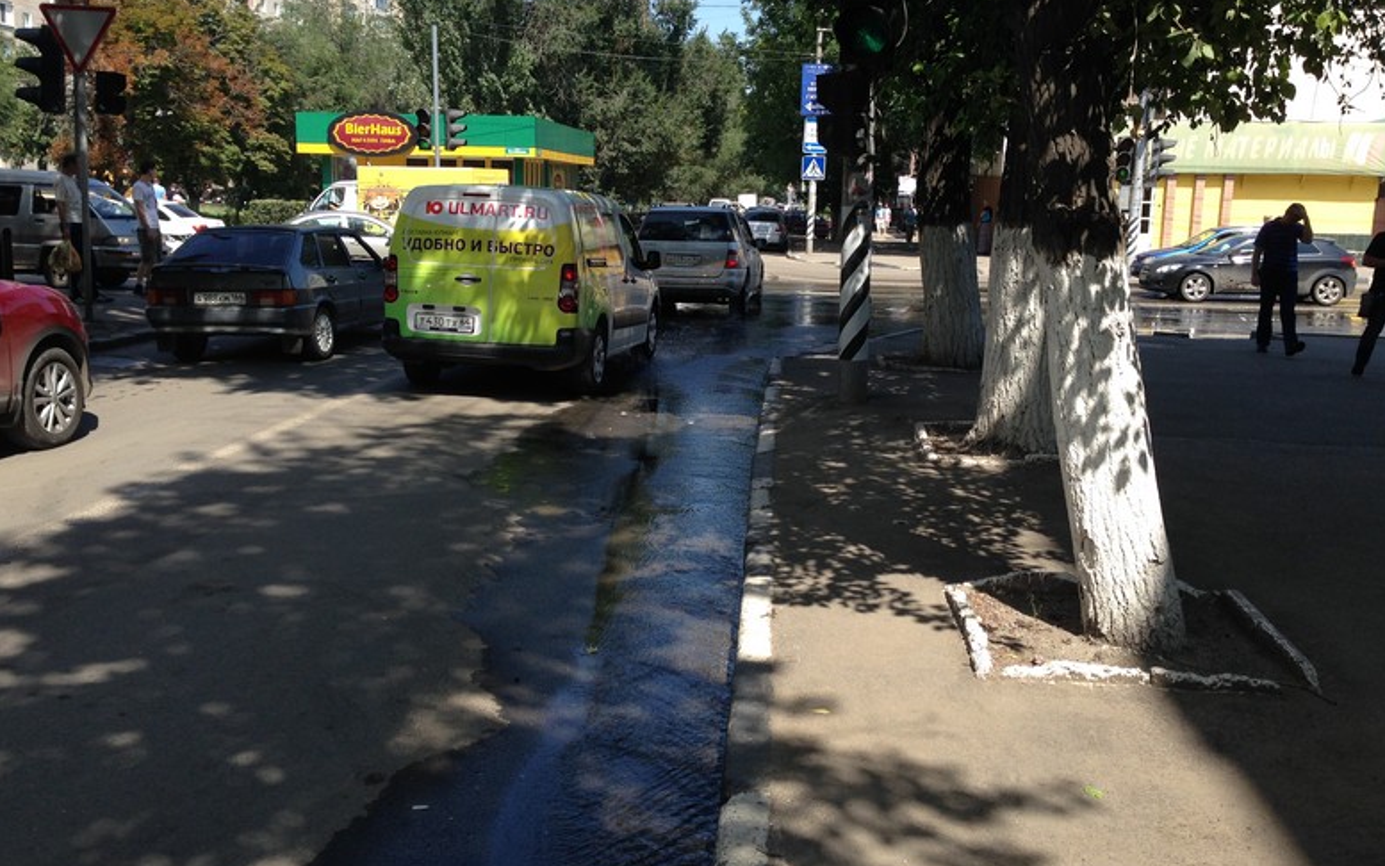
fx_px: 1359
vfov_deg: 35.4
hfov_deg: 54.0
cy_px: 421
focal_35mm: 36
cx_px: 681
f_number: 2.4
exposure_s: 1/809
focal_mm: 4.12
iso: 50
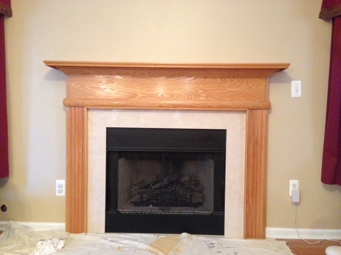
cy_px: 128
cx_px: 170
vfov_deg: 42.9
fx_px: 325
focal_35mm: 33
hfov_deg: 55.4
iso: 640
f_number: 2.4
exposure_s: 1/15
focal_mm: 4.12
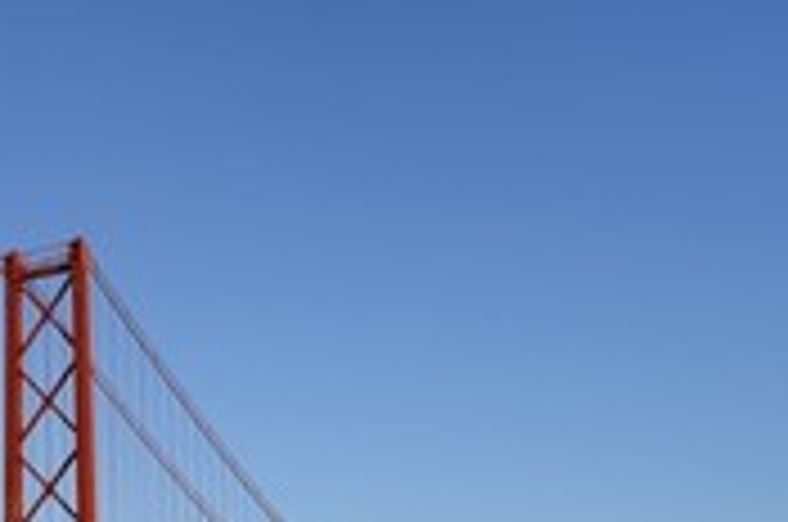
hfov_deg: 24.7
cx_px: -59
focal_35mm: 77
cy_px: 603
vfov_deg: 17.0
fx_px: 1682
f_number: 7.1
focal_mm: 32
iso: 100
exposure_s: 1/200
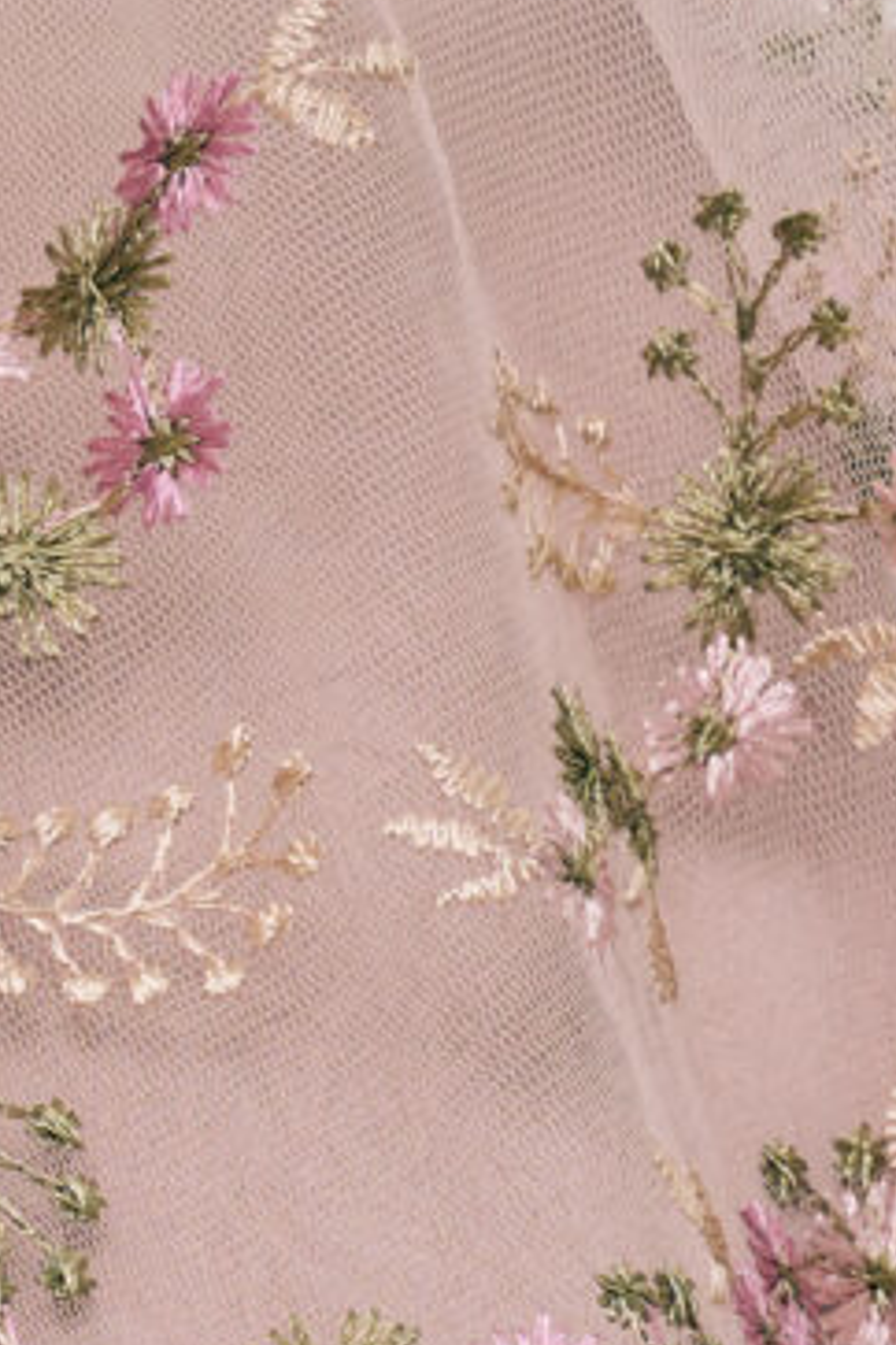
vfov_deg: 4.1
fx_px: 18964
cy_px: 178
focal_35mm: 508
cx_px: -1083
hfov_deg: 2.7
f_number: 8
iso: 125
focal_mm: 72
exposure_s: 1/200
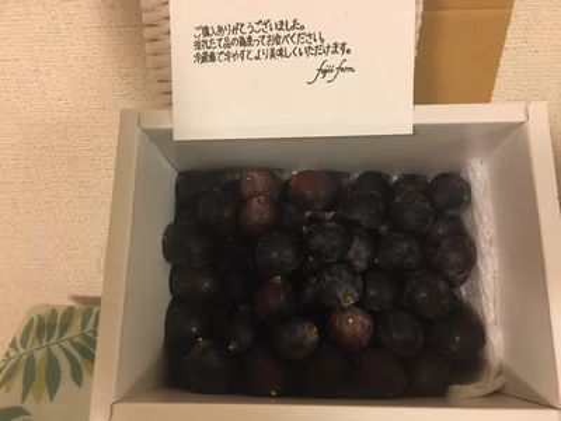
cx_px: 280
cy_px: 210
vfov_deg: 48.2
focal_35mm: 29
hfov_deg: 61.7
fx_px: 470
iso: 200
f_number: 2.2
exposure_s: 1/15
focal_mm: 4.15
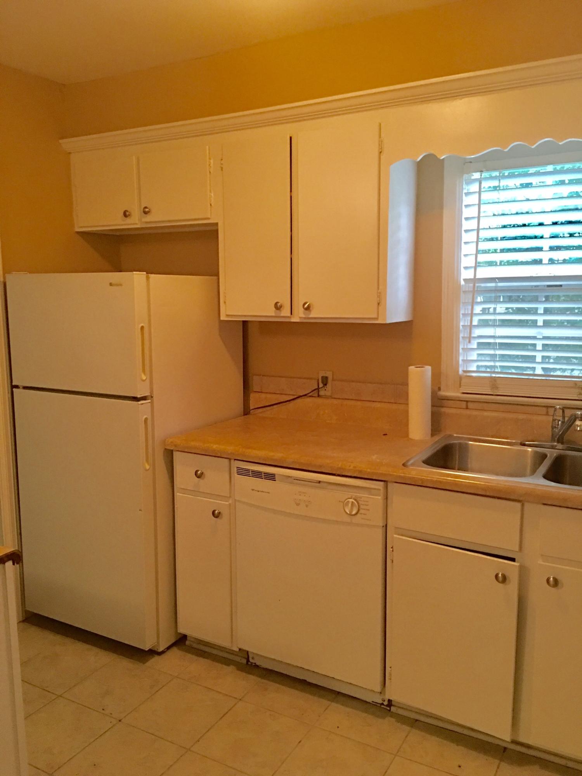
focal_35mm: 29
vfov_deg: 61.7
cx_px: 291
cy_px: 388
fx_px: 650
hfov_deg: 48.2
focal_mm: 4.15
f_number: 2.2
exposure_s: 1/4
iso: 50
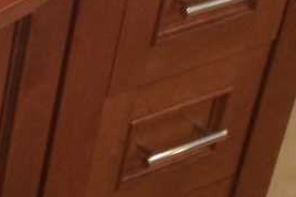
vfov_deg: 7.6
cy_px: -8
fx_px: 1489
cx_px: -134
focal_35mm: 181
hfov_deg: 11.0
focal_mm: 4.28
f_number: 2.4
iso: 125
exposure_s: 1/20
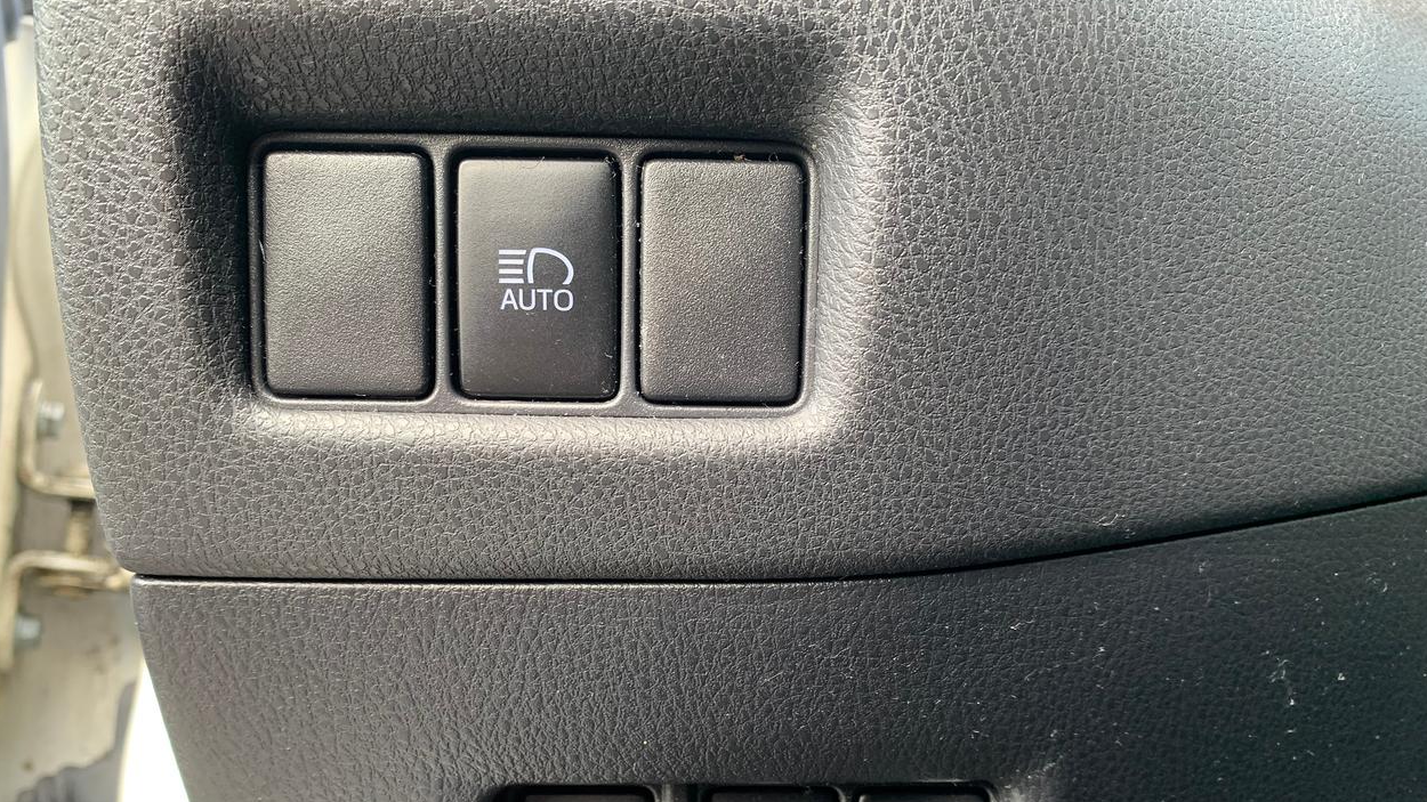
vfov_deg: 39.7
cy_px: 540
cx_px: 709
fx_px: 1097
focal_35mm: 29
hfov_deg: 66.1
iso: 100
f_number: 1.8
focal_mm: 4.25
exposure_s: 1/82
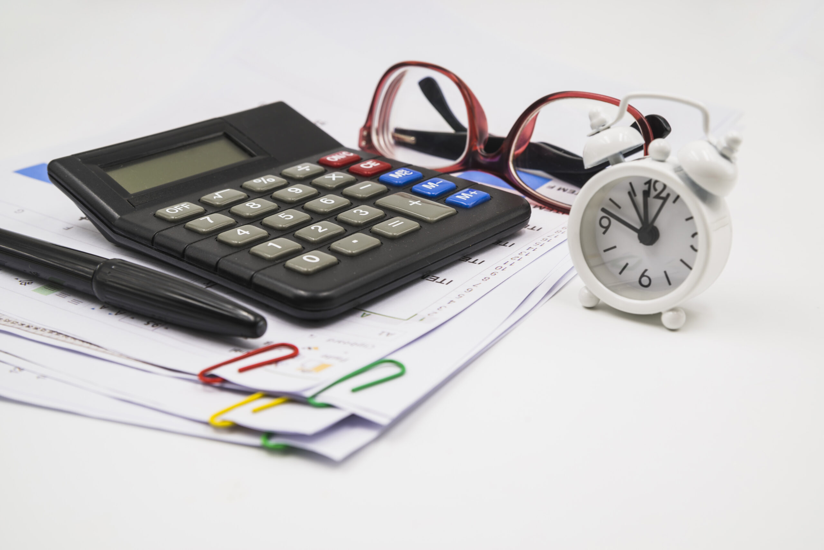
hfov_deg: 36.2
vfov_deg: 24.6
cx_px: 412
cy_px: 275
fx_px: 1259
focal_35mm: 55
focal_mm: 55
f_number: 9
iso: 100
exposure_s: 1/15
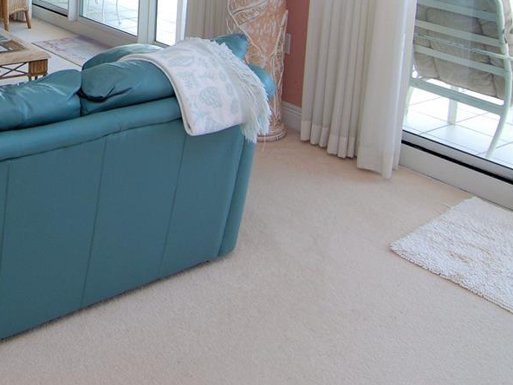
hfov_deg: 40.1
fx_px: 642
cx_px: 44
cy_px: -34
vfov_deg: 30.1
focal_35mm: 43
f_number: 4.5
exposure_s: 1/80
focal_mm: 11
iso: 200
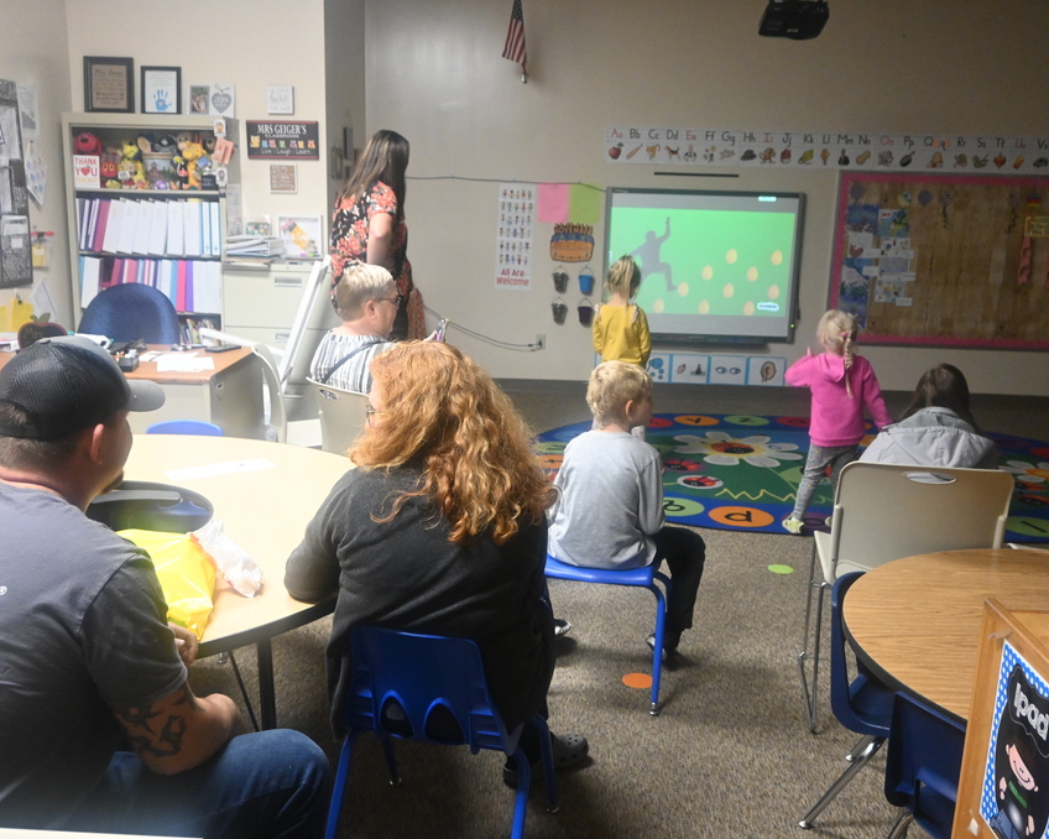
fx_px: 1055
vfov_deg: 43.3
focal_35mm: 34
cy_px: 420
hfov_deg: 52.9
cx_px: 515
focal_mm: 20
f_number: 3.8
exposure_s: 1/80
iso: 3200
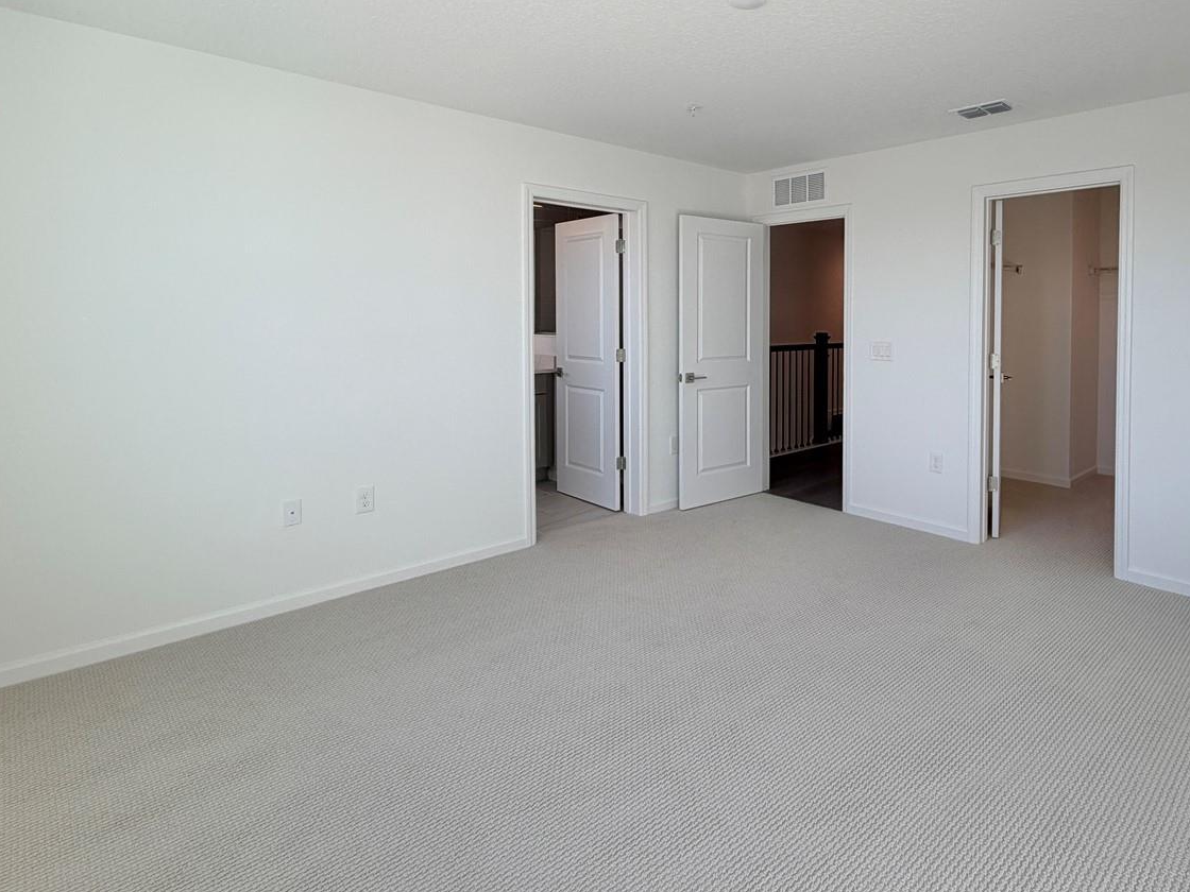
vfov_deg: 64.9
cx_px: 737
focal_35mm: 20
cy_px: 329
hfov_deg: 80.4
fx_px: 688
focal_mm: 2.22
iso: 40
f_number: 2.2
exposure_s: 1/191
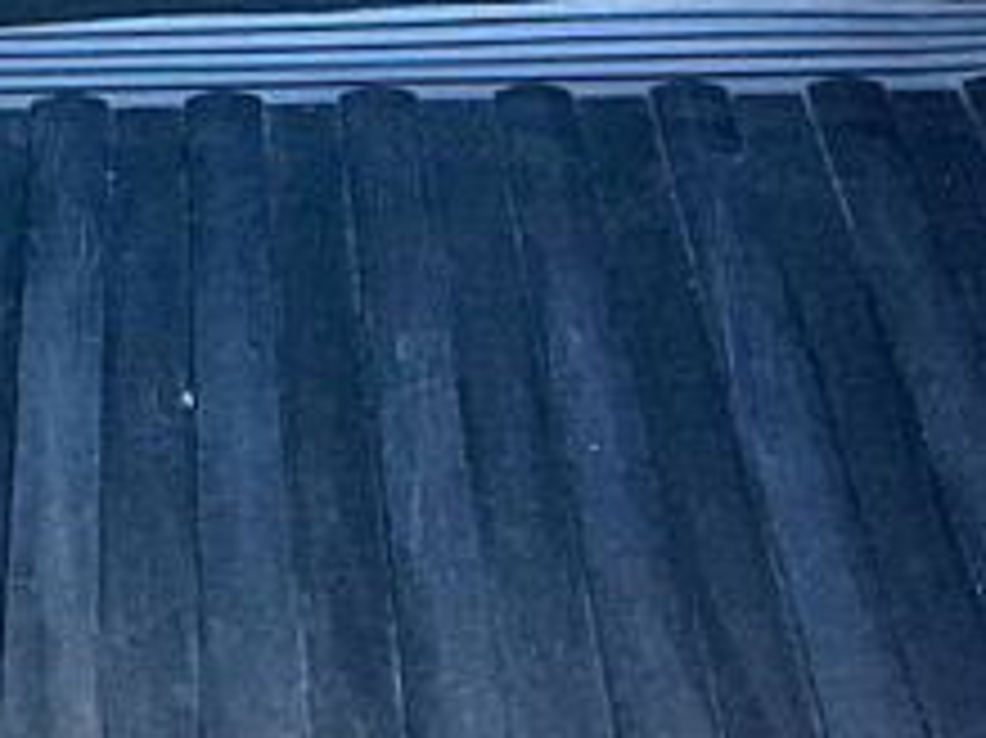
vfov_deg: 13.2
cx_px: 171
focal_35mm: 106
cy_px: -360
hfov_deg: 18.4
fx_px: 3018
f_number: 1.8
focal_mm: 3
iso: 64
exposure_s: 1/78
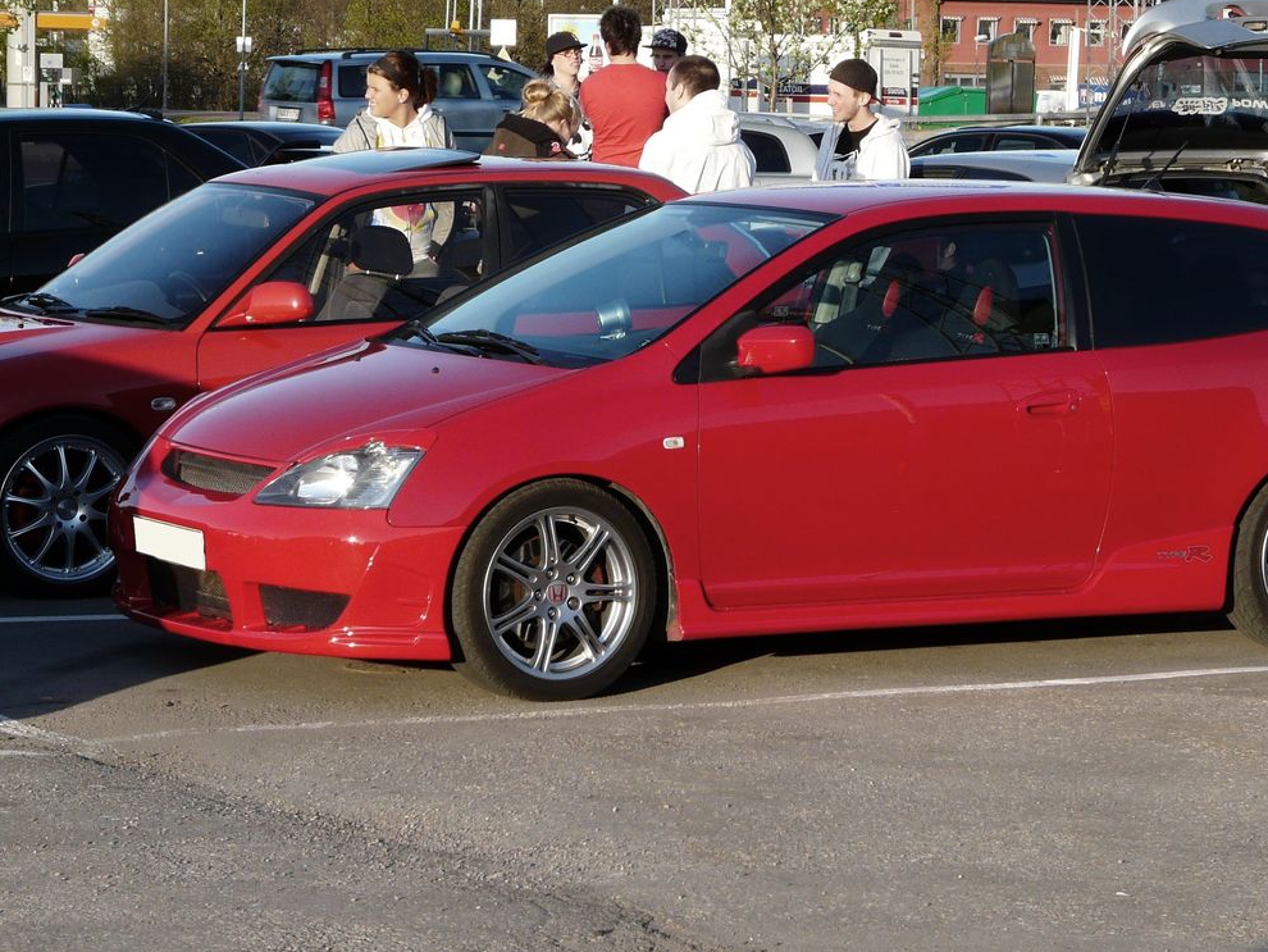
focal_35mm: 137
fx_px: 5020
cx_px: 735
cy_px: 370
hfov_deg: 14.4
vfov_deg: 10.8
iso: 100
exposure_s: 1/200
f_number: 5
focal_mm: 17.5
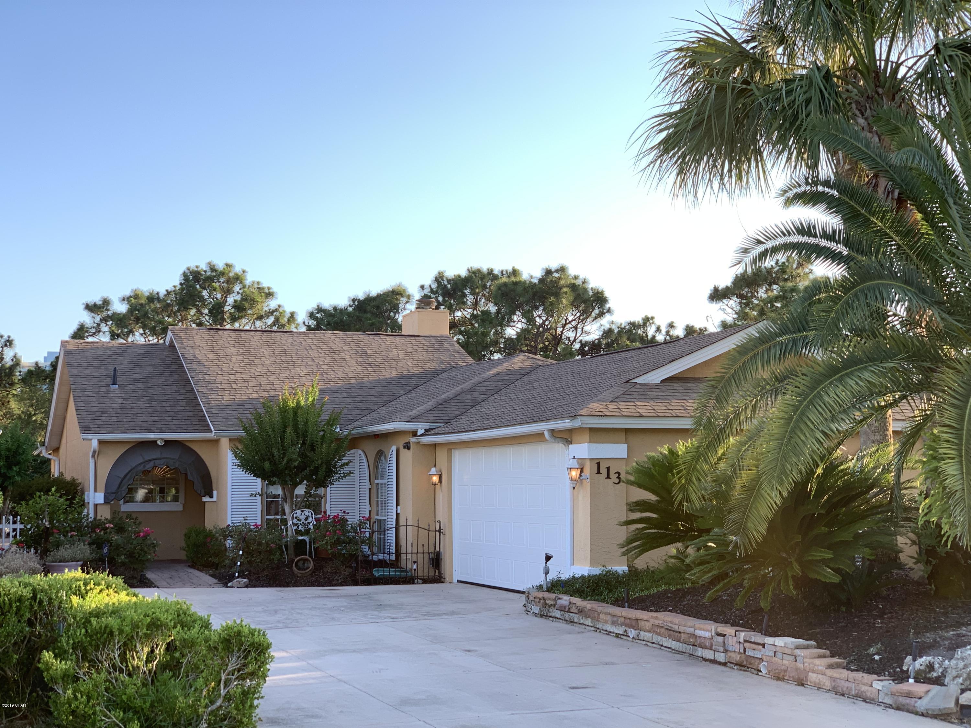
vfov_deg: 28.0
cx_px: 486
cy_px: 364
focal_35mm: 52
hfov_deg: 36.8
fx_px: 1459
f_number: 2.4
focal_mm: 6
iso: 16
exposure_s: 1/68
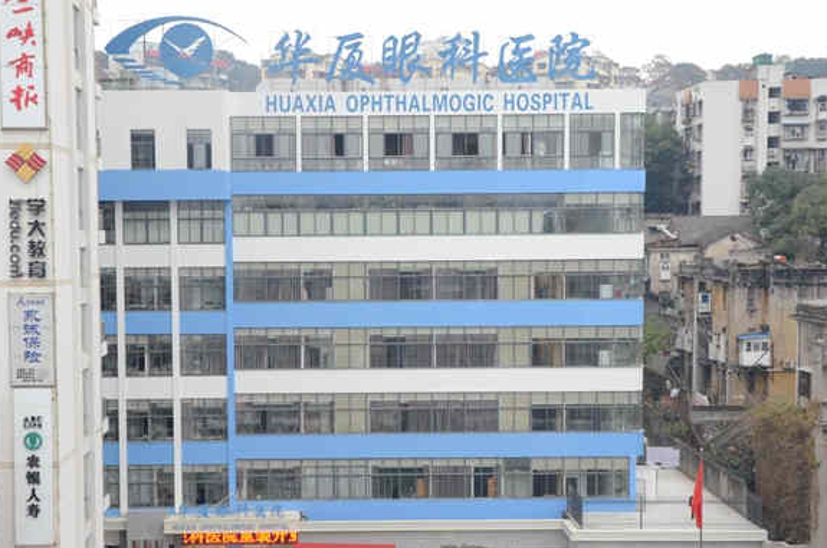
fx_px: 1536
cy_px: 325
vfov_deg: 20.2
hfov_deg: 30.1
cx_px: 362
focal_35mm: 67
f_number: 6.3
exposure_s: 1/160
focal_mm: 34
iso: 2000
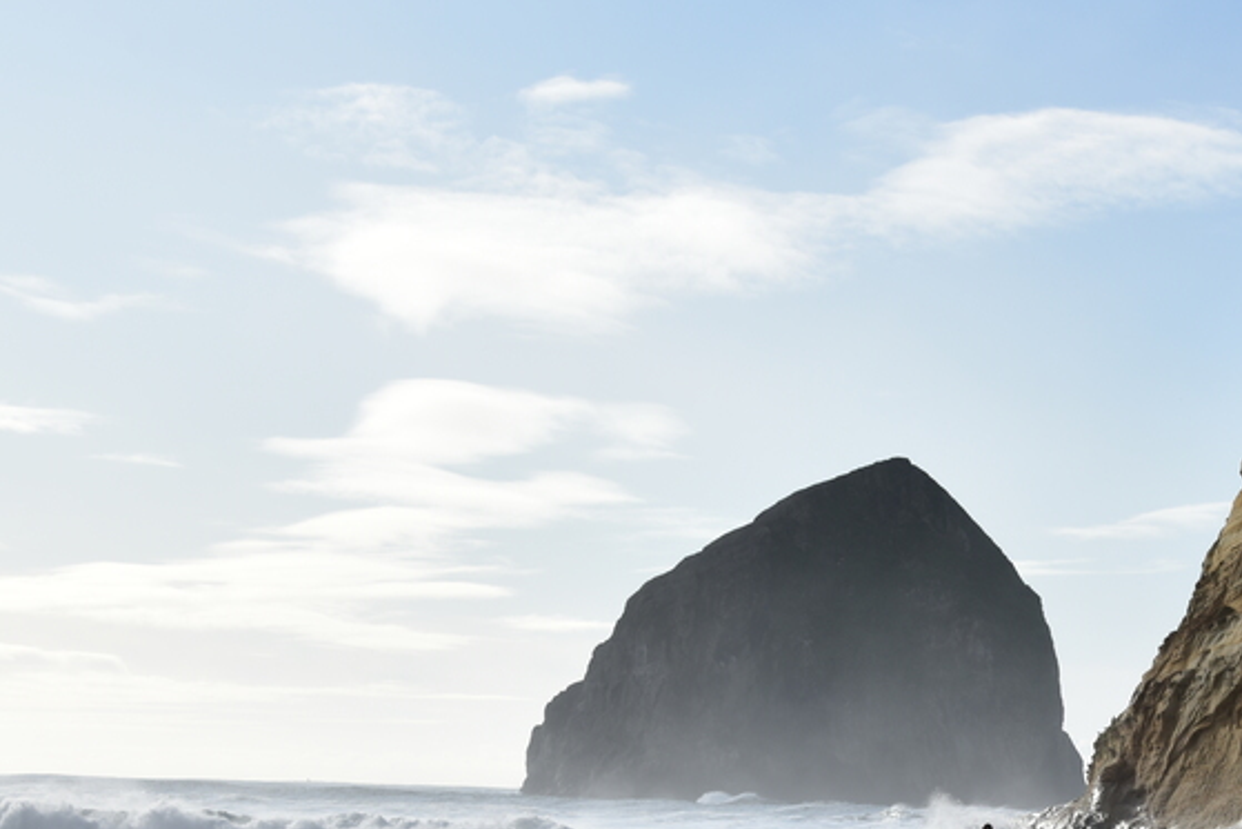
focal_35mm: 110
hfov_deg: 18.4
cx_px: 1031
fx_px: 3796
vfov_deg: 12.3
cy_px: 800
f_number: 9
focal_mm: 48
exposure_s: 1/320
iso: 100
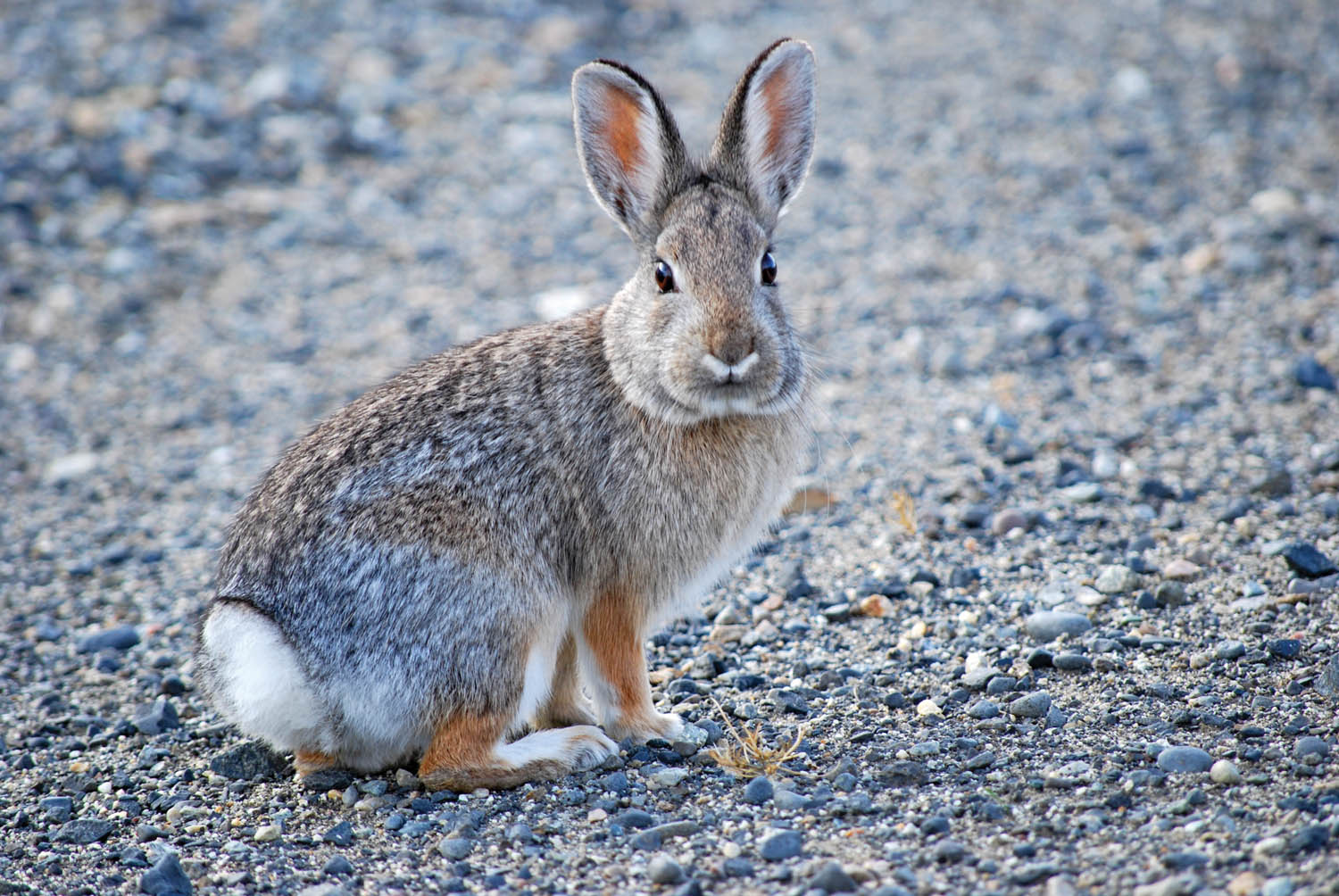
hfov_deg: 6.9
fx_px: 11171
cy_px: 448
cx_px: 670
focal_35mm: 300
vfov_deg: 4.6
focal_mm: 200
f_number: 7.1
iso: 200
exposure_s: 1/125
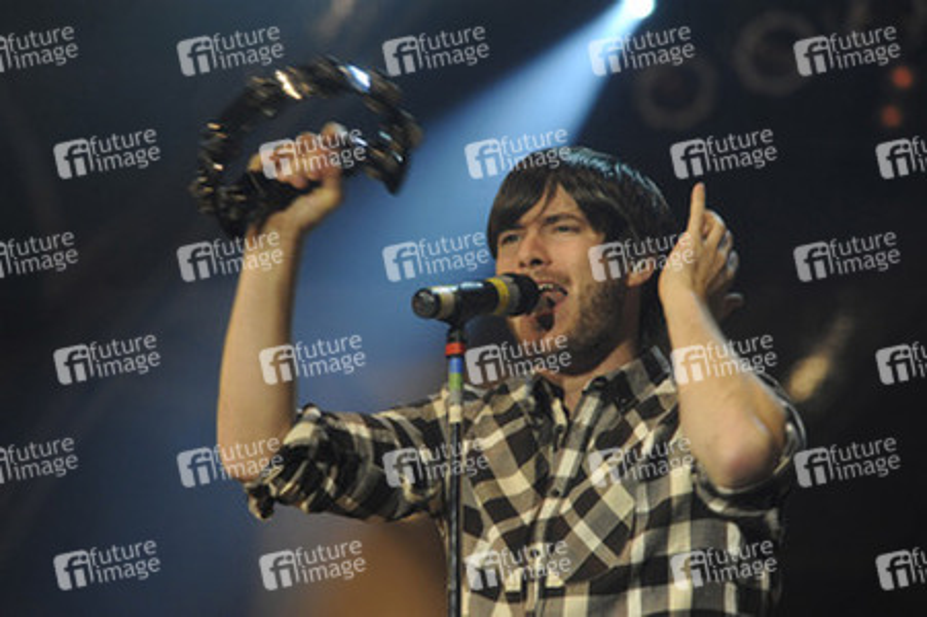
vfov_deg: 6.9
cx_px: 464
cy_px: 308
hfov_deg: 10.3
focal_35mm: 200
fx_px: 5146
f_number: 6.3
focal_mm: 200
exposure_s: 1/200
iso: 3200
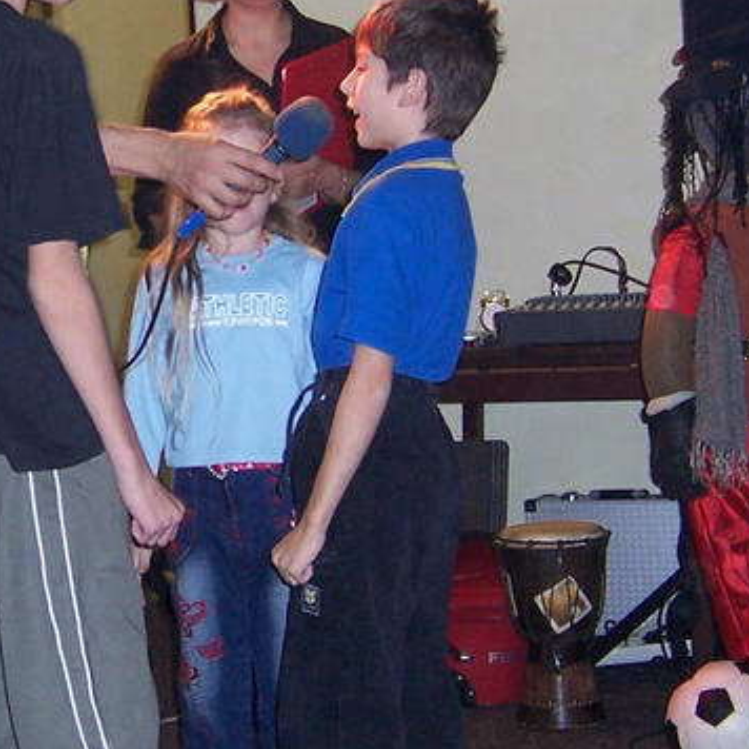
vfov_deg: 20.6
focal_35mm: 84
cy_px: 297
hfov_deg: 20.3
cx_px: 105
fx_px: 2056
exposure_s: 1/60
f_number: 2.8
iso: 140
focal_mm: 5.5
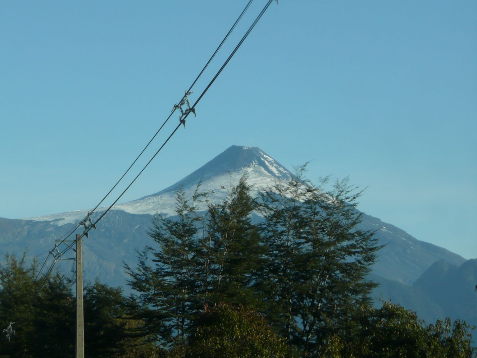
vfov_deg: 7.8
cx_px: 238
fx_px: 2618
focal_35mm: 190
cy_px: 179
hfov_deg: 10.4
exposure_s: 1/500
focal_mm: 26
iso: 100
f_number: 4.8
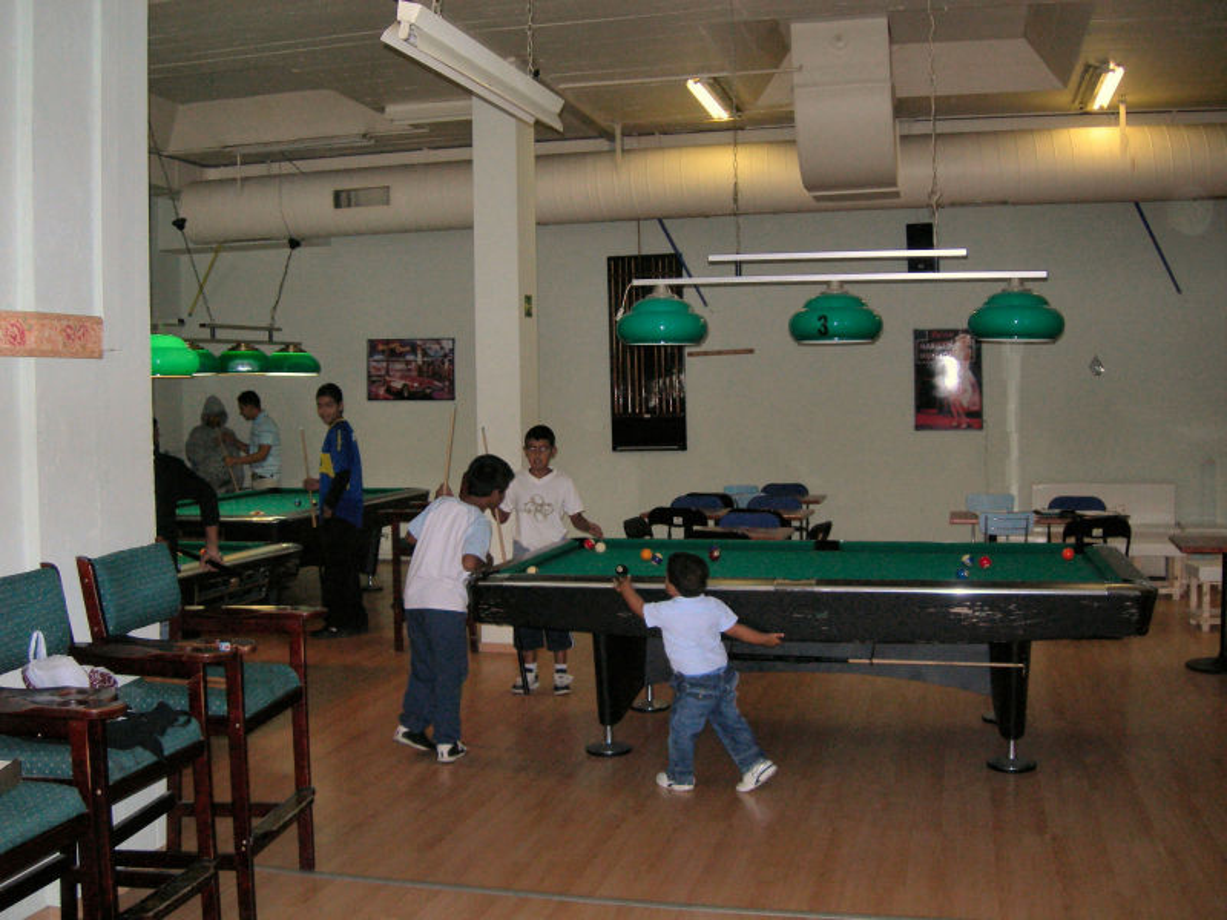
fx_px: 1347
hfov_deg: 49.0
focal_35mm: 38
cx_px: 614
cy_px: 460
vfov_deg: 37.7
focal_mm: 7.8
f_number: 2.8
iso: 200
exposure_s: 1/60.1
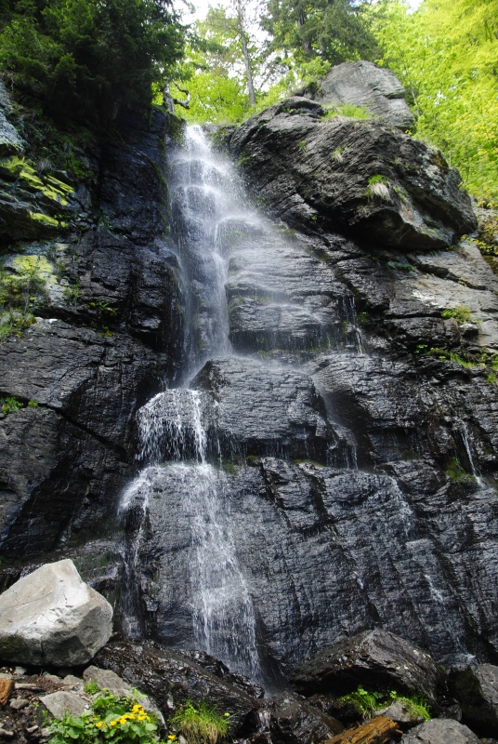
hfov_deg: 48.1
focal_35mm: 27
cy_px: 372
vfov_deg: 67.3
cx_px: 249
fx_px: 558
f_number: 4.5
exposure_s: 1/50
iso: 400
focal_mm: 18
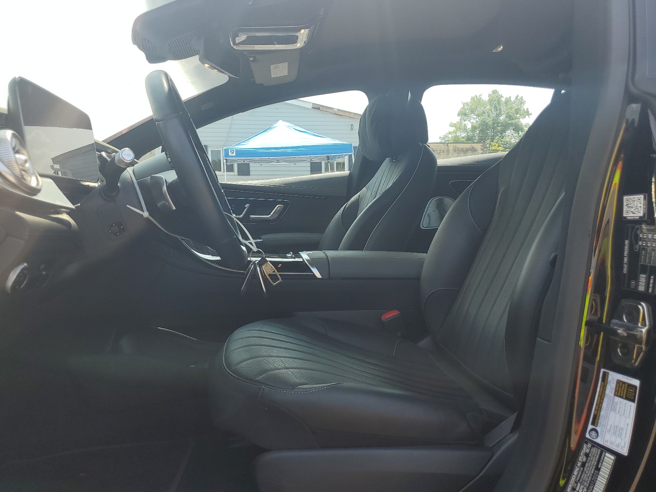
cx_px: 328
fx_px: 493
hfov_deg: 67.3
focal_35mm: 26
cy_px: 246
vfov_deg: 53.1
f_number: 1.5
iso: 50
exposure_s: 1/1111
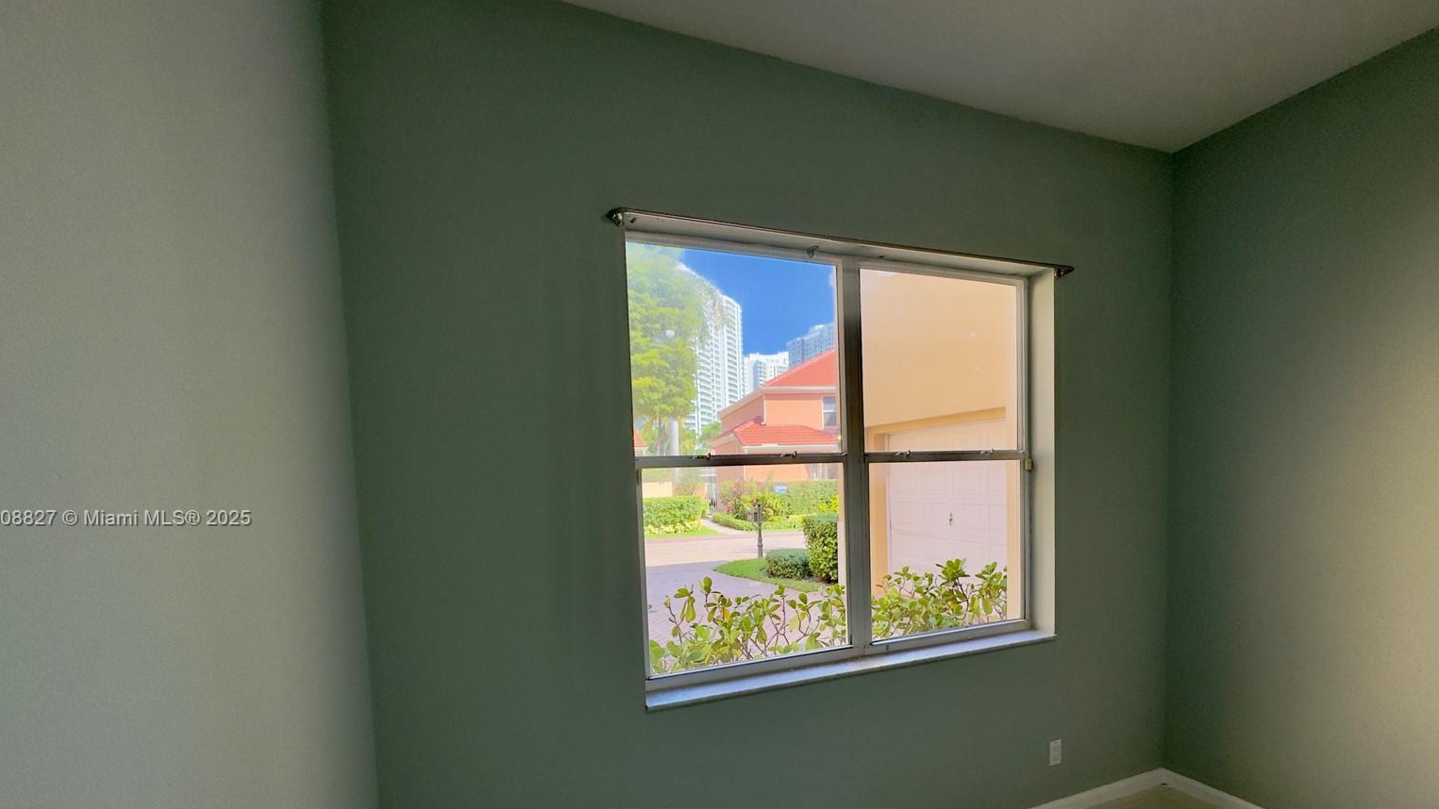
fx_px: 611
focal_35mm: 16
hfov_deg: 99.4
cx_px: 704
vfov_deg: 65.8
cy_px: 520
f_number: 2.2
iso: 40
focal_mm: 2.22
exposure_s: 1/203
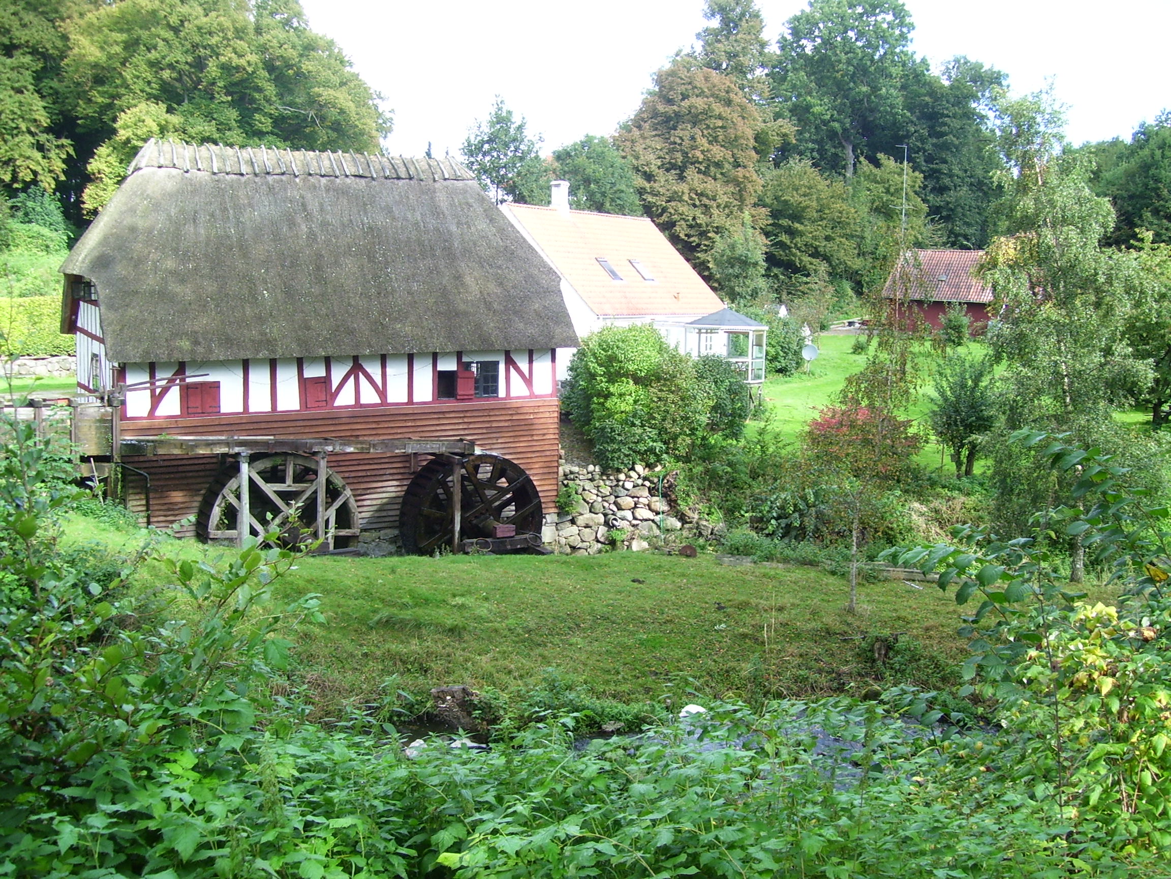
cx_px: 586
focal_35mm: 36
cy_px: 440
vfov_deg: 39.7
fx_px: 1218
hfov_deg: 51.4
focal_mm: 6
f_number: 2.7
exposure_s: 1/180
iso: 80
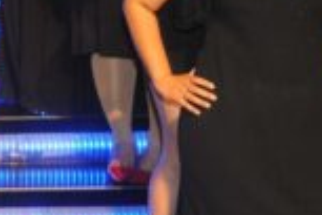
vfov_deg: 10.4
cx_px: -229
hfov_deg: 14.7
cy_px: -169
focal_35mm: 124
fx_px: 1109
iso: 800
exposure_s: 1/60
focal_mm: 31
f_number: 5
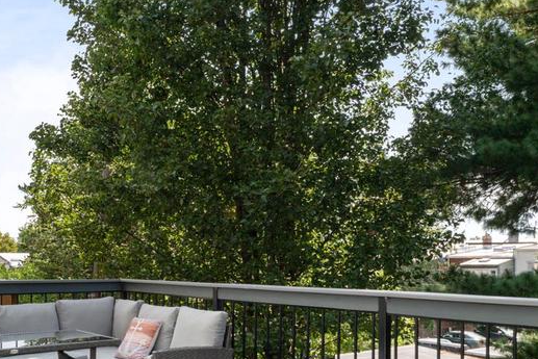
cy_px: 263
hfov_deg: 49.3
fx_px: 583
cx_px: 217
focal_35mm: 39
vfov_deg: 33.6
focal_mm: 14
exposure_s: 1/40
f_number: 11
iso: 320
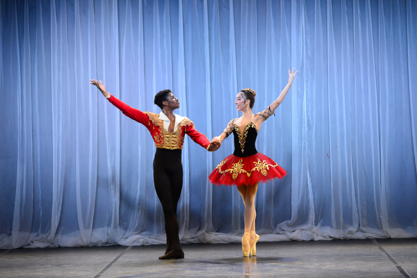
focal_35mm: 145
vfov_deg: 9.5
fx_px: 1679
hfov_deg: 14.2
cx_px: 208
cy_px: 139
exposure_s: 1/800
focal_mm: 145
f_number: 2.8
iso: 2000
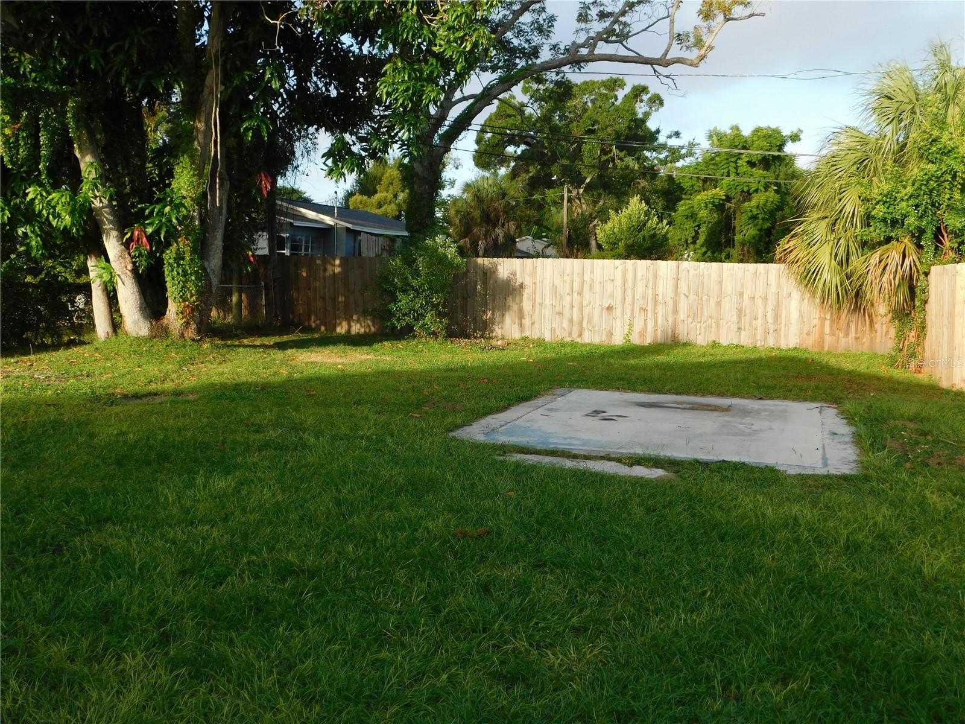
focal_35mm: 36
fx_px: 1004
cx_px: 482
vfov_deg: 39.7
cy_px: 362
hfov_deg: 51.4
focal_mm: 6.3
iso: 125
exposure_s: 1/400
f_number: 3.5
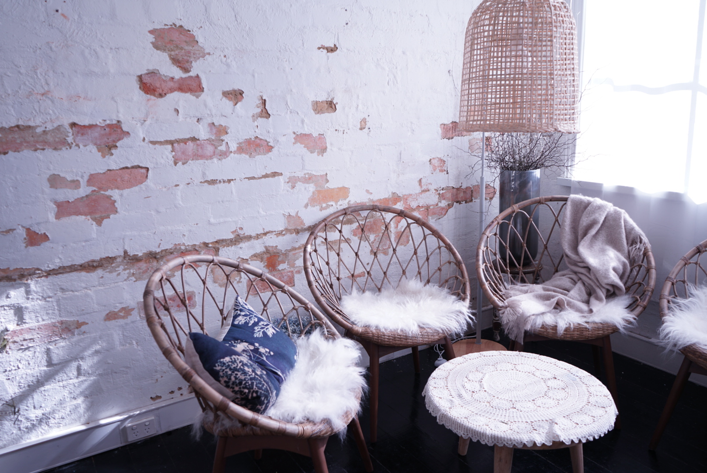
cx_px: 354
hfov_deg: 65.4
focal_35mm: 28
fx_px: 550
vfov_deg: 46.5
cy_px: 236
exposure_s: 1/80
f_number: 5.6
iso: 100
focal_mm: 28
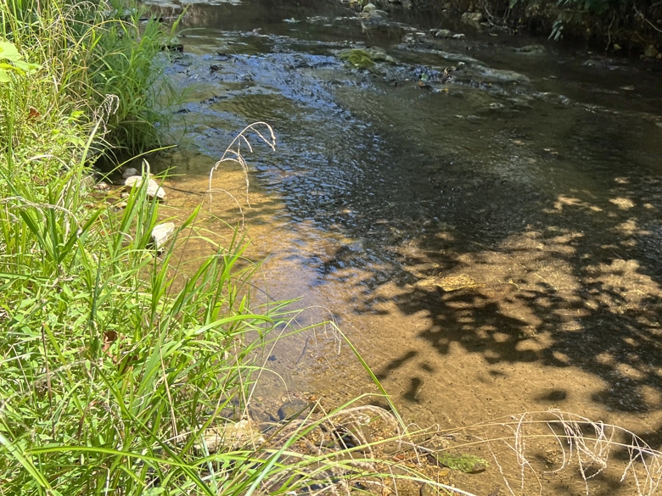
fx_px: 765
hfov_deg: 45.4
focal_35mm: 40
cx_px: 484
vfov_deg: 36.0
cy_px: 245
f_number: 1.5
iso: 50
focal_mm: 5.7
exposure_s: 1/909
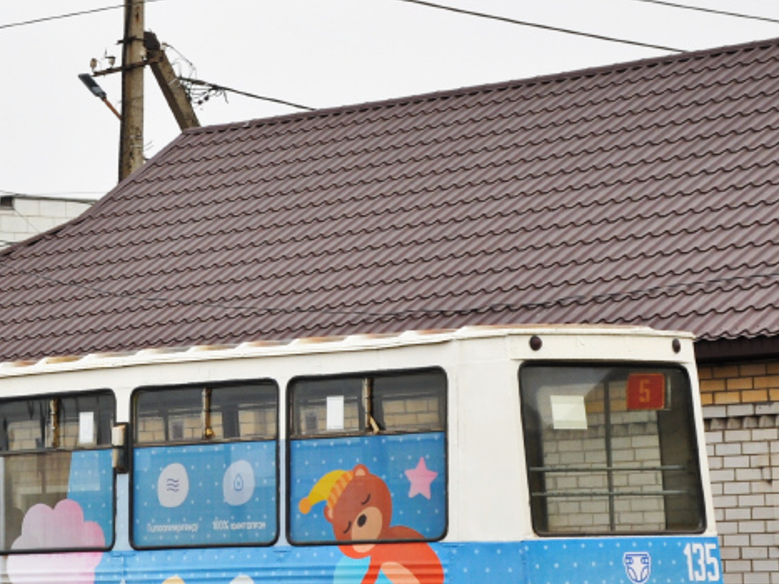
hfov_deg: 10.9
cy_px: 306
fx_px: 4057
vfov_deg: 8.2
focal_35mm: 180
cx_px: 92
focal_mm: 45
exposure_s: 1/640
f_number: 5.6
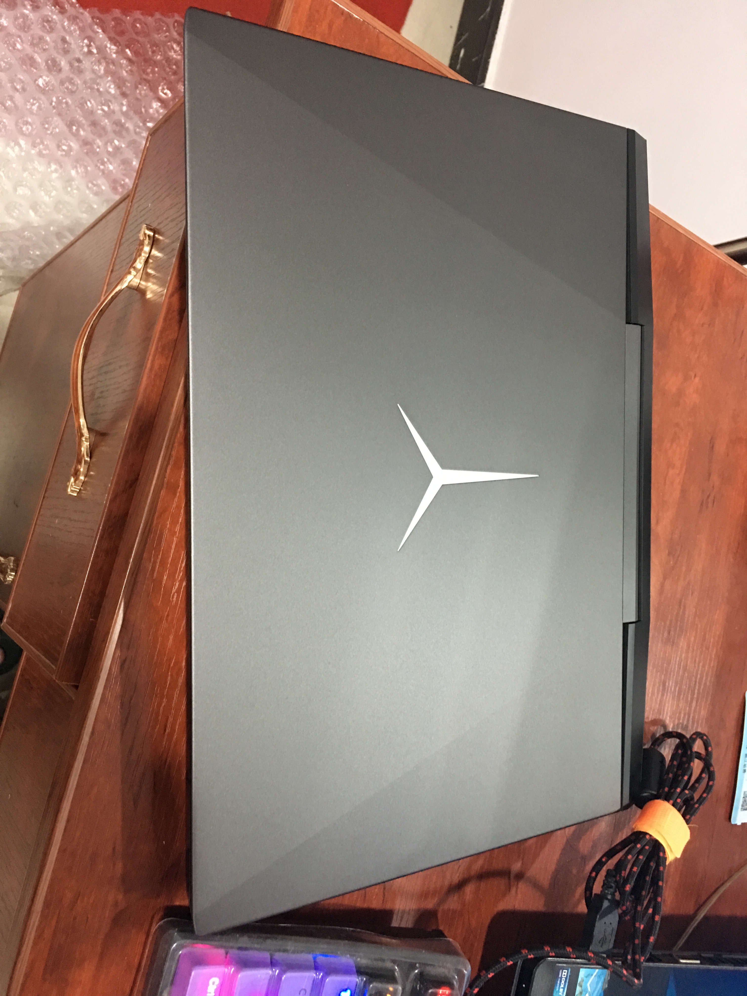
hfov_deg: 48.2
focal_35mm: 29
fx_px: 834
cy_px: 498
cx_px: 374
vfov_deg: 61.7
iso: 125
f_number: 2.2
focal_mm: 4.15
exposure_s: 1/8
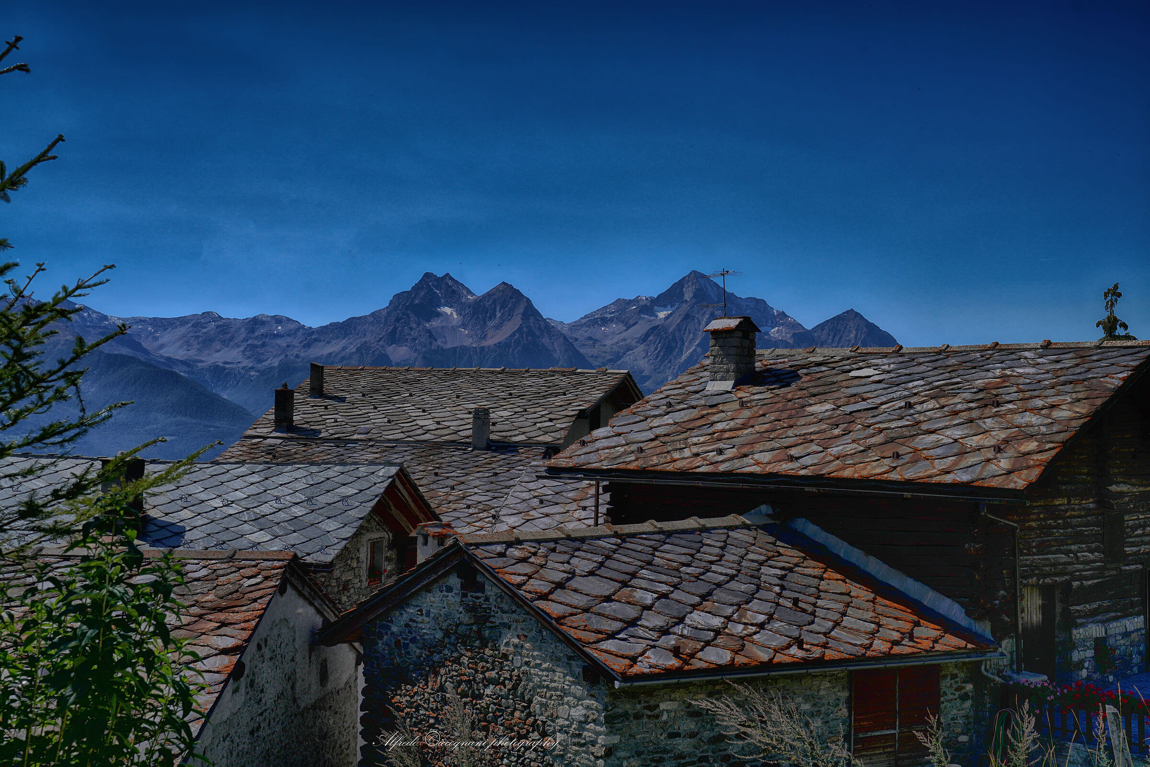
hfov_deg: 47.4
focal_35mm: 41
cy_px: 384
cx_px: 575
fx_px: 1310
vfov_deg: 32.6
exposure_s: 1/1250
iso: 200
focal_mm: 41
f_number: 9
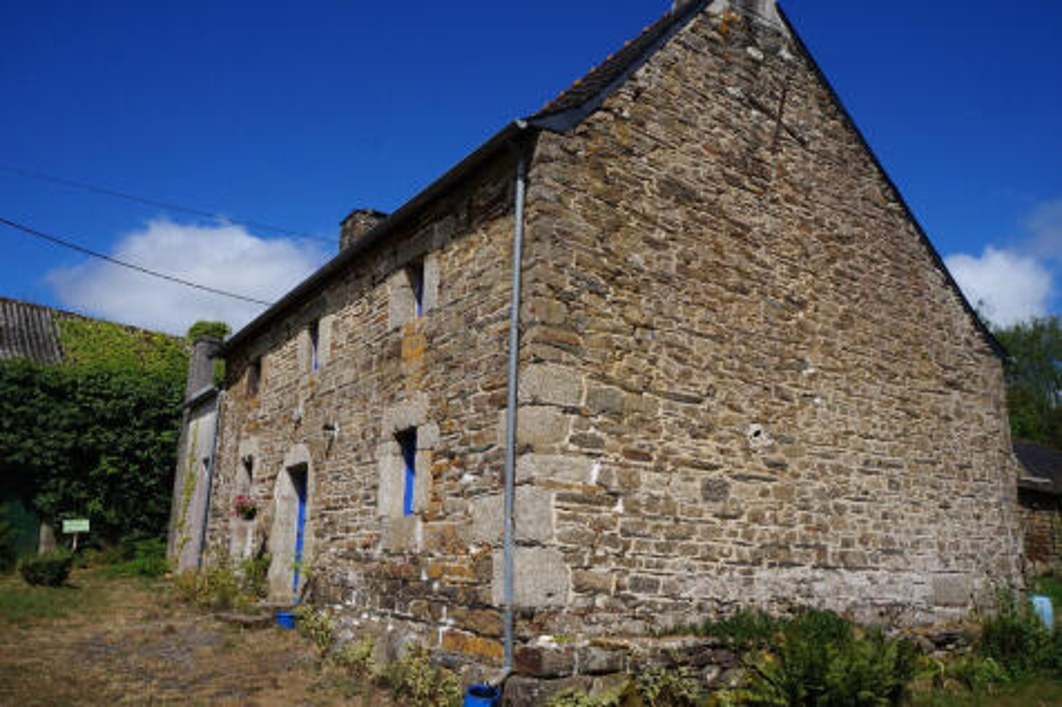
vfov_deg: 47.9
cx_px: 531
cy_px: 354
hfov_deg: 67.4
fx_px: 796
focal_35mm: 27
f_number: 16
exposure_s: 1/125
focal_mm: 18
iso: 100
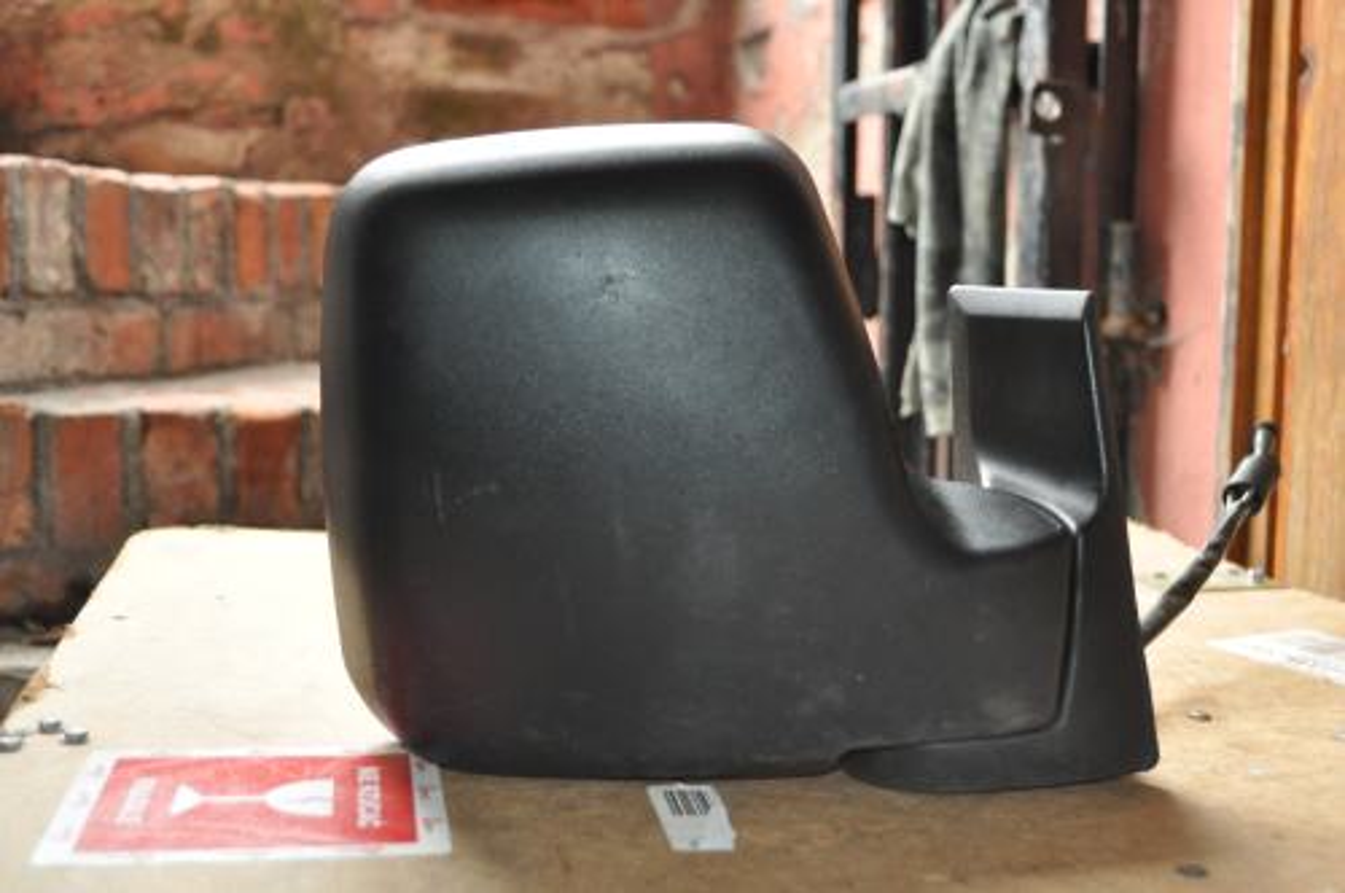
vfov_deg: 29.8
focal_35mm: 45
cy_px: 446
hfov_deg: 43.7
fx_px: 1679
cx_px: 672
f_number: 4.5
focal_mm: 30
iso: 800
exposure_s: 1/60
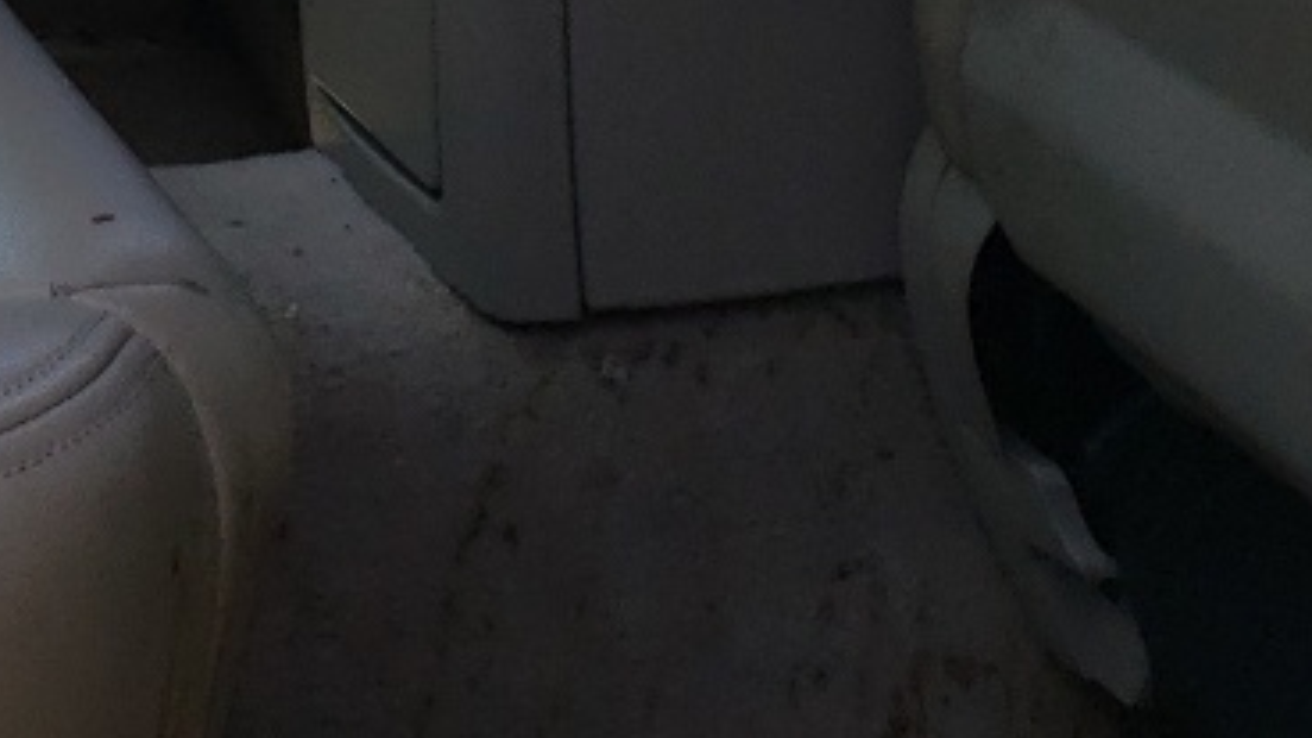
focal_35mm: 123
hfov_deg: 16.2
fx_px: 4279
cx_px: -567
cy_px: -831
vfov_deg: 9.1
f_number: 1.5
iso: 50
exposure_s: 1/1429
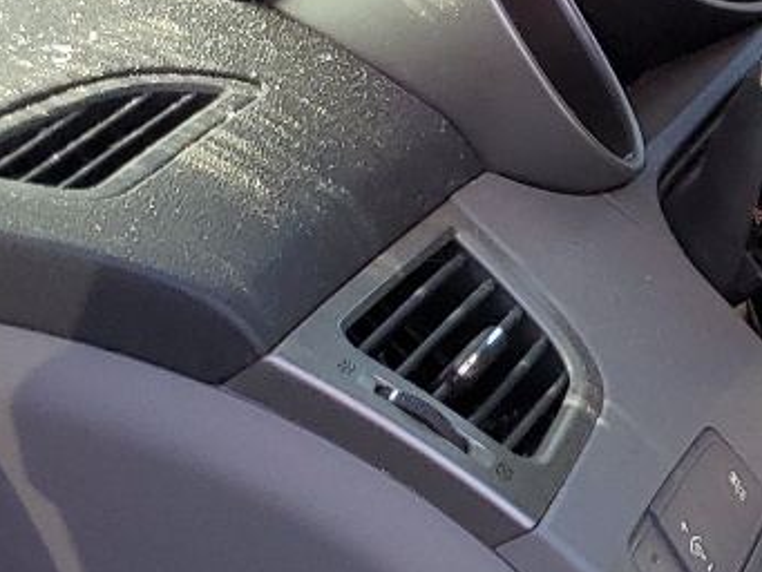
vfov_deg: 12.0
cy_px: 597
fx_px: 2687
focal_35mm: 122
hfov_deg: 13.8
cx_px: 1515
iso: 50
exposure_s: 1/357
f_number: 1.5
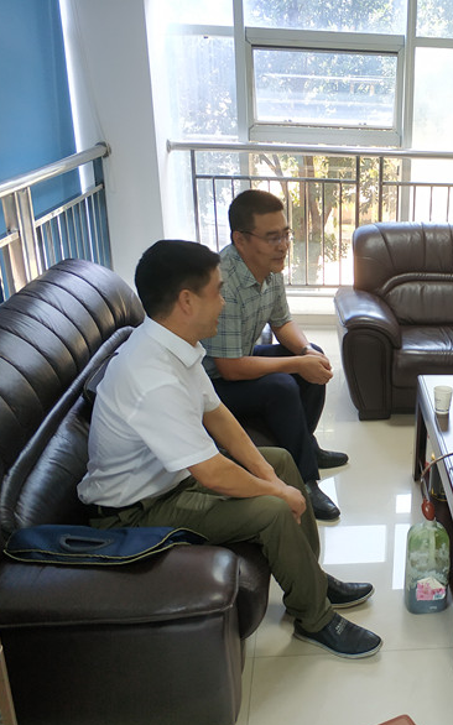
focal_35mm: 39
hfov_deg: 30.9
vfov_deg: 50.4
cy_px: 369
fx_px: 771
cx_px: 427
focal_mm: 3.82
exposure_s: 1/25
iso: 431
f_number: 1.8
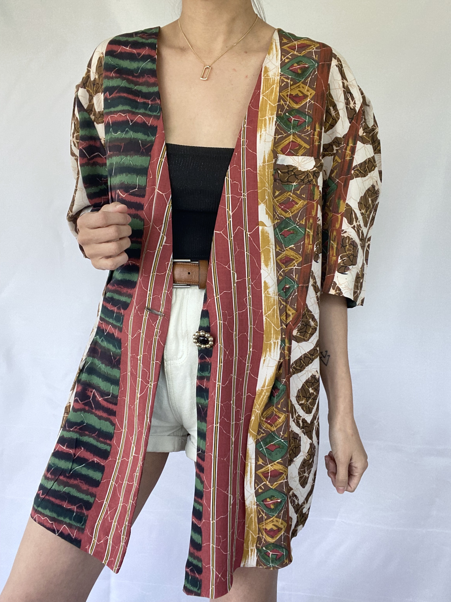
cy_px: 301
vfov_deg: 60.0
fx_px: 521
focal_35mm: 30
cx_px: 226
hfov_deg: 46.8
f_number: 2.2
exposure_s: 1/95
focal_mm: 2.71
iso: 100
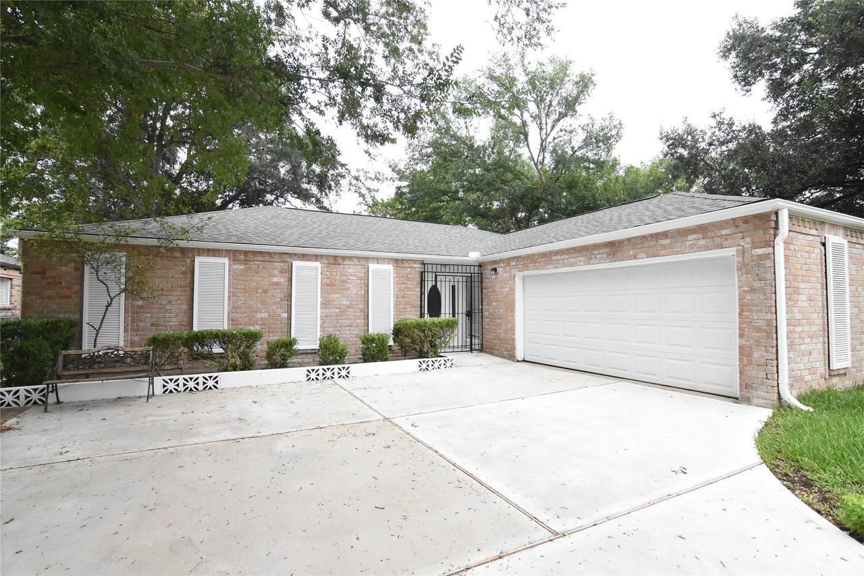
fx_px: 396
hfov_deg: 95.0
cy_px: 288
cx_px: 432
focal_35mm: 16
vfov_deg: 72.0
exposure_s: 1/2000
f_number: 5.6
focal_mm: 11
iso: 2000
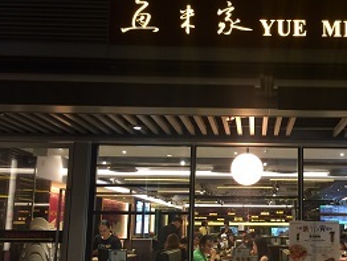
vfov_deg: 30.8
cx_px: 270
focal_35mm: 47
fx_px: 472
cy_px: 162
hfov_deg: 39.1
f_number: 2.2
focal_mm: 4.15
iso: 125
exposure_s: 1/33
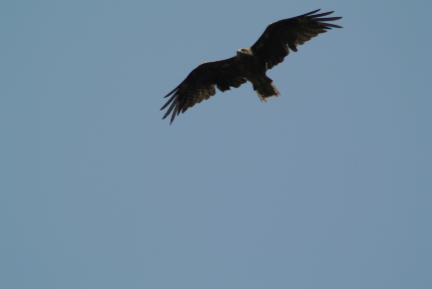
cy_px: 144
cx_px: 216
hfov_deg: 2.5
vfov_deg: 1.7
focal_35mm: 810
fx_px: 9729
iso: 100
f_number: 5.6
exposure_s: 1/640
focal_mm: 300
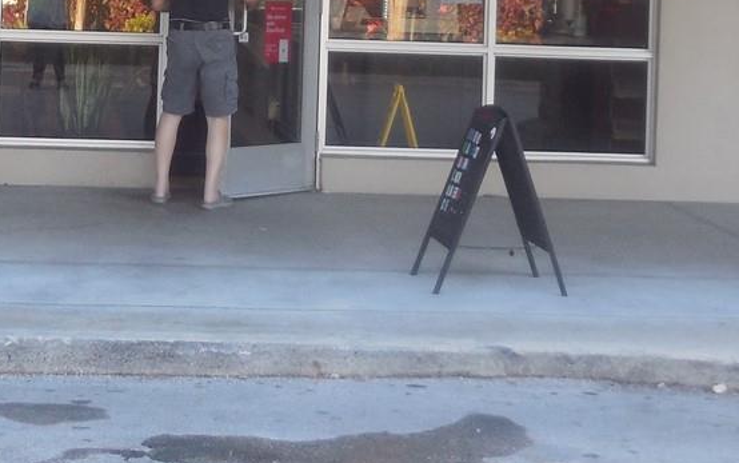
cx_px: 248
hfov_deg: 19.9
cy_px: -96
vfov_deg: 12.3
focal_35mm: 104
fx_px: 2096
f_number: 3.4
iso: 125
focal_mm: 6.1
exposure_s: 1/100
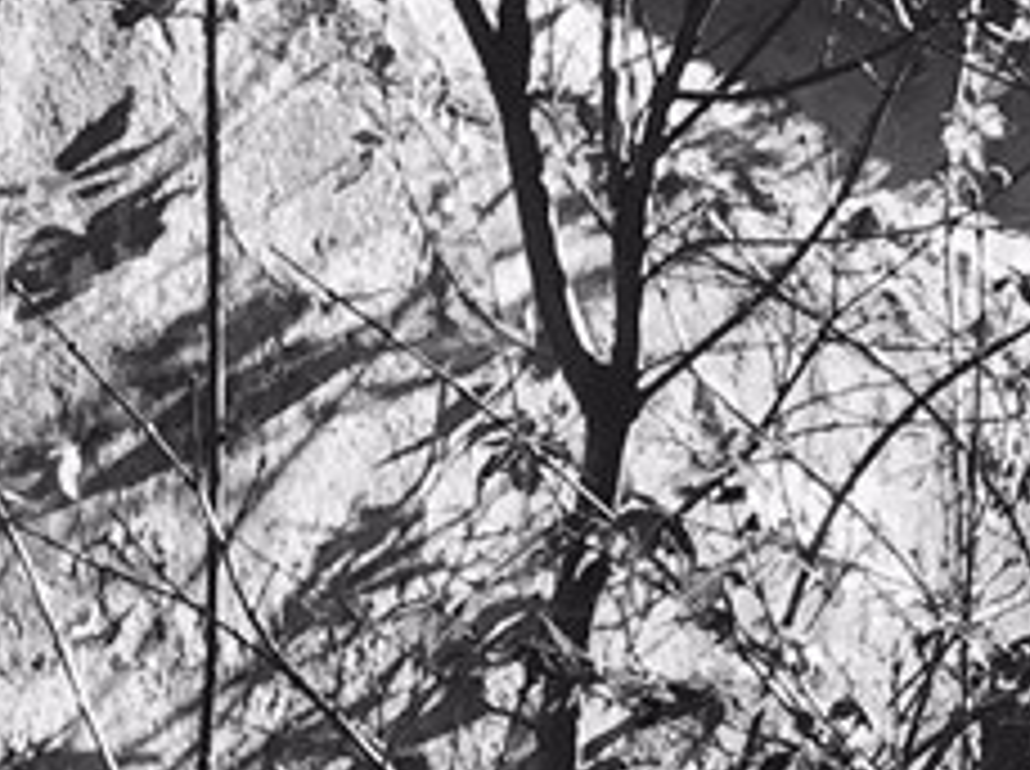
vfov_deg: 6.7
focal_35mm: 207
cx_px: -103
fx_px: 6150
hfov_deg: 9.5
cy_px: 2035
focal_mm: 4.15
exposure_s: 1/638
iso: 32
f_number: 2.2
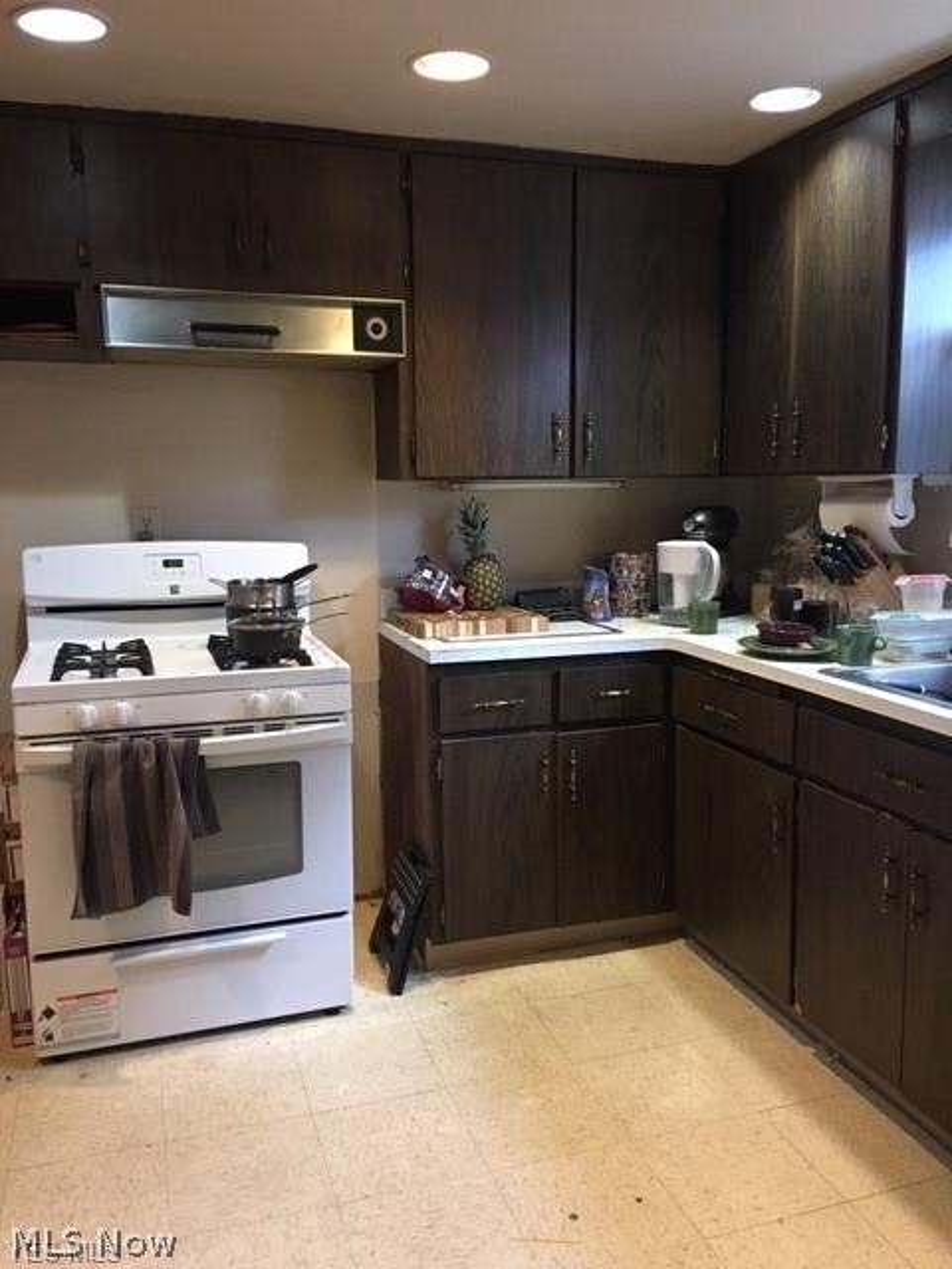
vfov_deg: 61.7
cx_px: 476
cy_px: 634
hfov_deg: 48.2
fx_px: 1063
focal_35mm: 29
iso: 100
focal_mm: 4.15
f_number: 2.2
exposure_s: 1/10
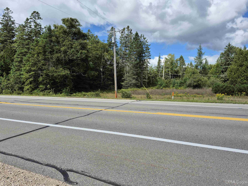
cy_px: 93
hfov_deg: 73.9
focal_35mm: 23
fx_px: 165
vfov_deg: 58.9
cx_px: 124
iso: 25
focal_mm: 5.4
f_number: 1.8
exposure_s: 1/2056
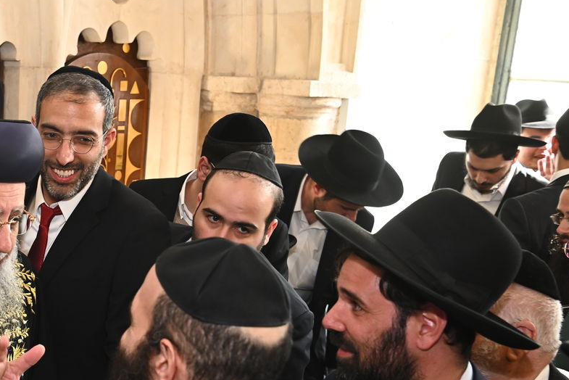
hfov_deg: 33.3
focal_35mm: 57
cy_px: 272
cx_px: 65
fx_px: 901
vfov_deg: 23.6
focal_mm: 32
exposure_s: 1/125
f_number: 5
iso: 800
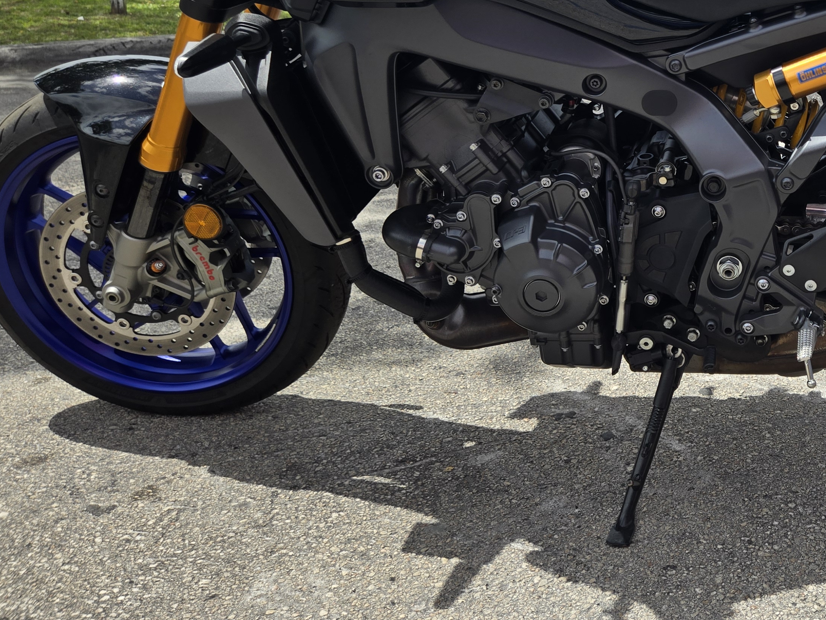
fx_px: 1002
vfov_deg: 32.6
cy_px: 59
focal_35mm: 42
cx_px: 709
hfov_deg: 41.9
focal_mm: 5.4
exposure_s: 1/2071
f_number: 1.8
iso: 25
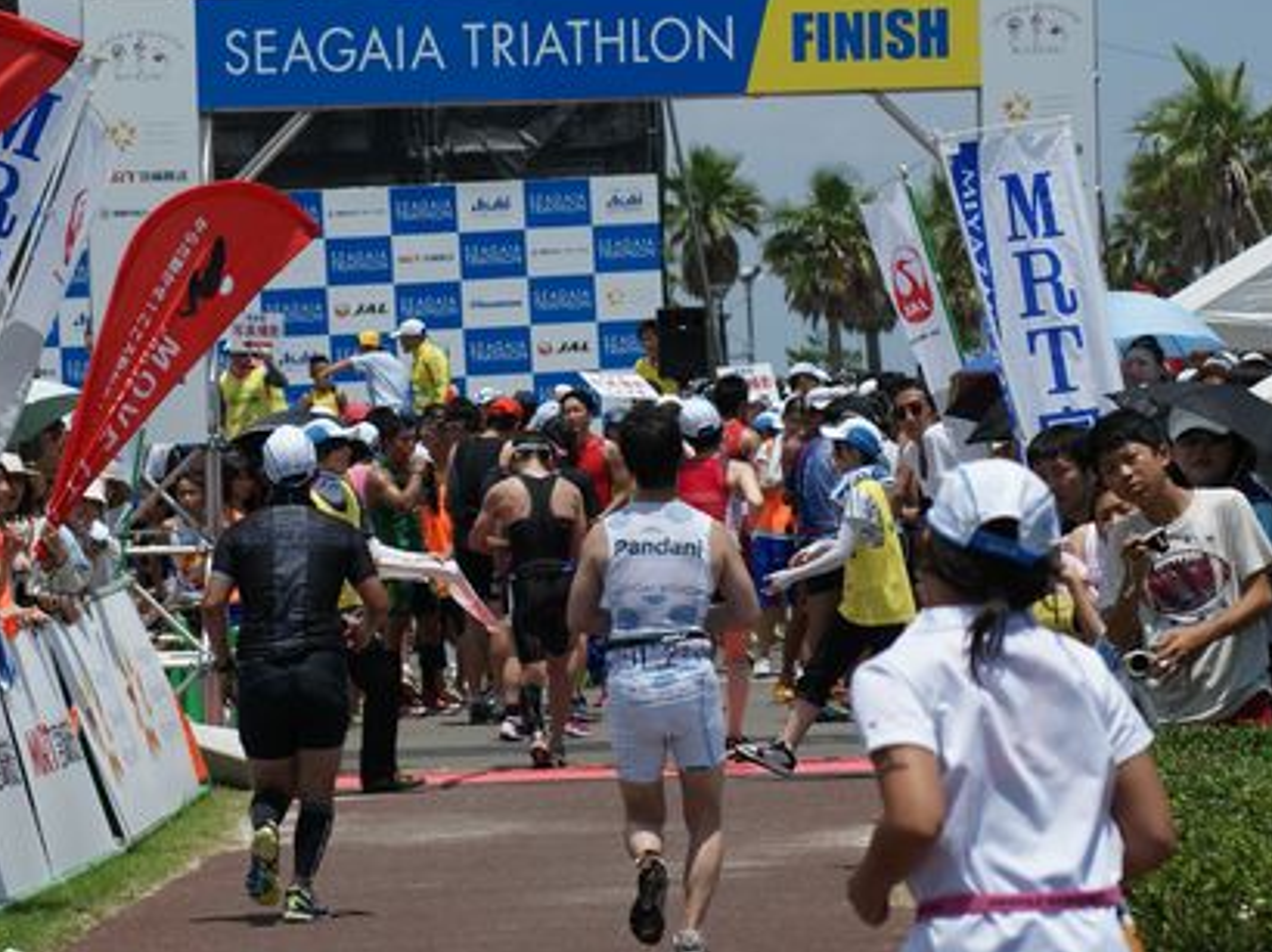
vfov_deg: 7.0
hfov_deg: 9.4
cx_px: 518
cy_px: 479
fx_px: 7749
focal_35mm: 211
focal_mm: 120
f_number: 9
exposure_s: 1/250
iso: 100
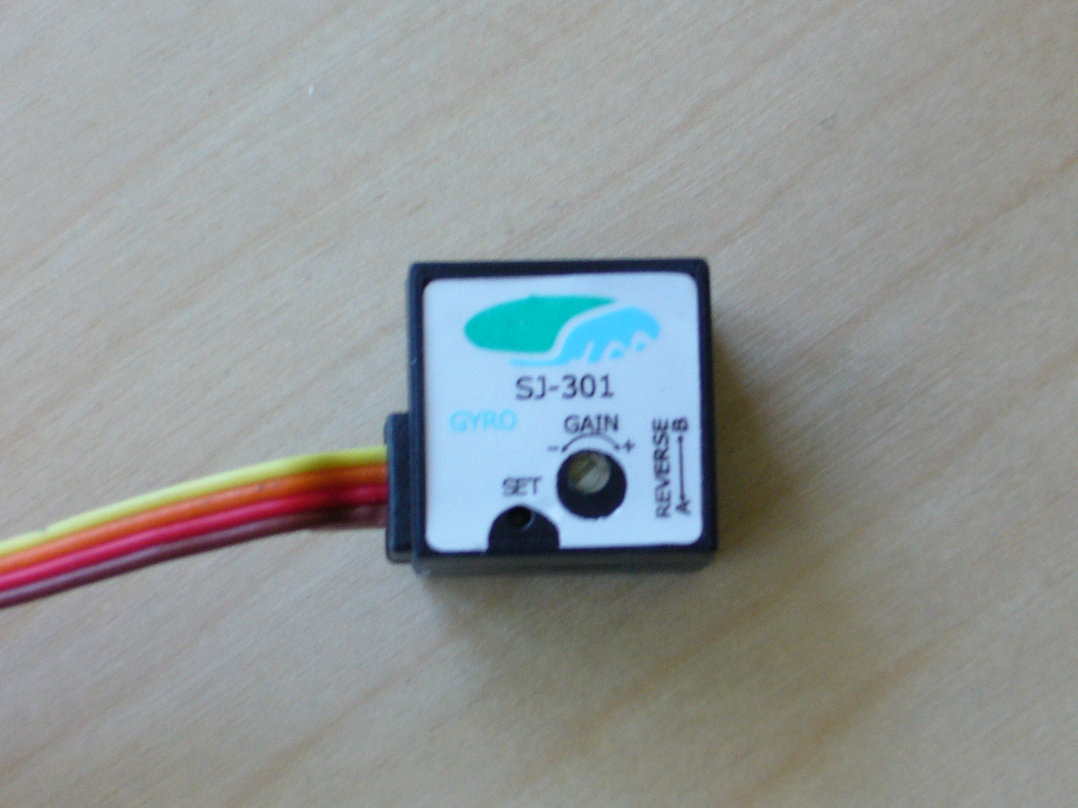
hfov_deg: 16.3
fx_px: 3768
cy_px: 404
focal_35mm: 121
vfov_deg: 12.2
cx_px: 539
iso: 125
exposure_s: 1/13
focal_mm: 16.1
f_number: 4.8
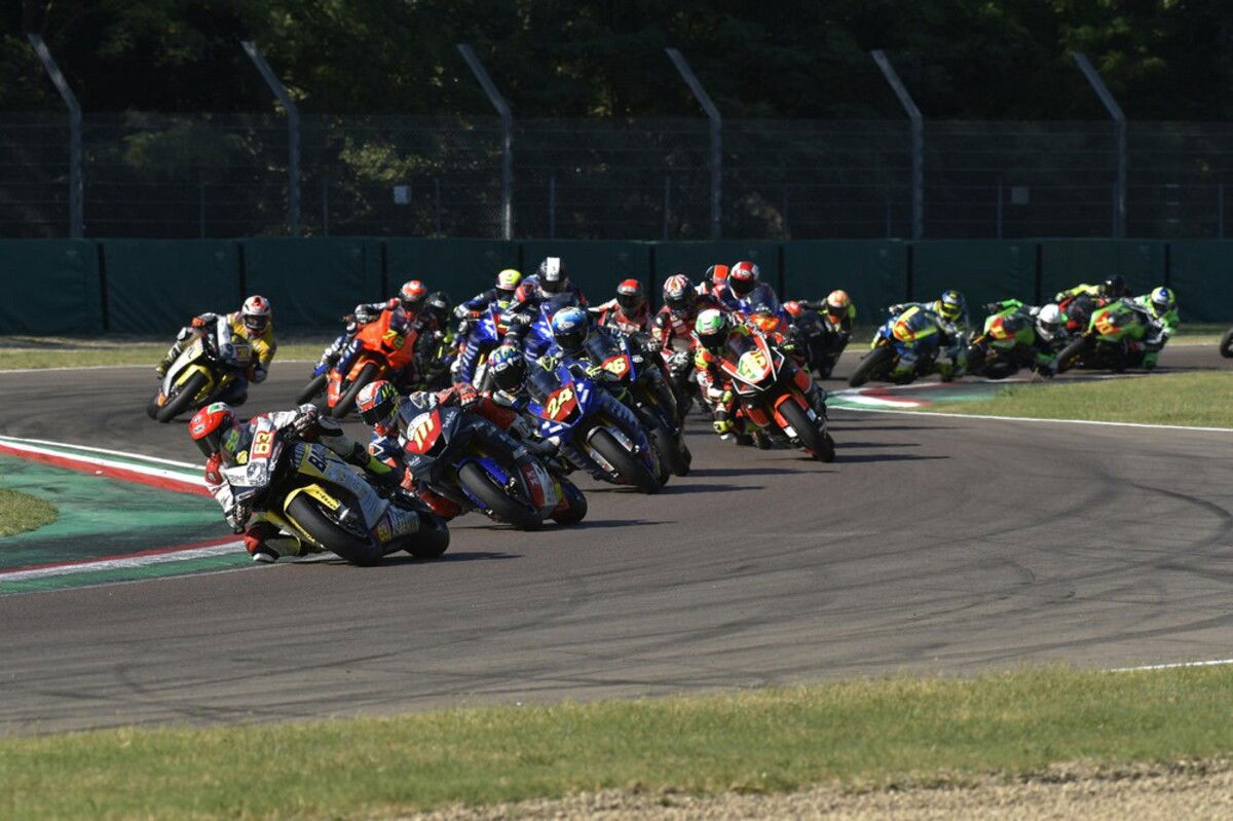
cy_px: 410
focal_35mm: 300
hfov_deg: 6.9
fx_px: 10270
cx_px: 616
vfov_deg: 4.6
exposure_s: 1/1250
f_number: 6.3
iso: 200
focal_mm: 200
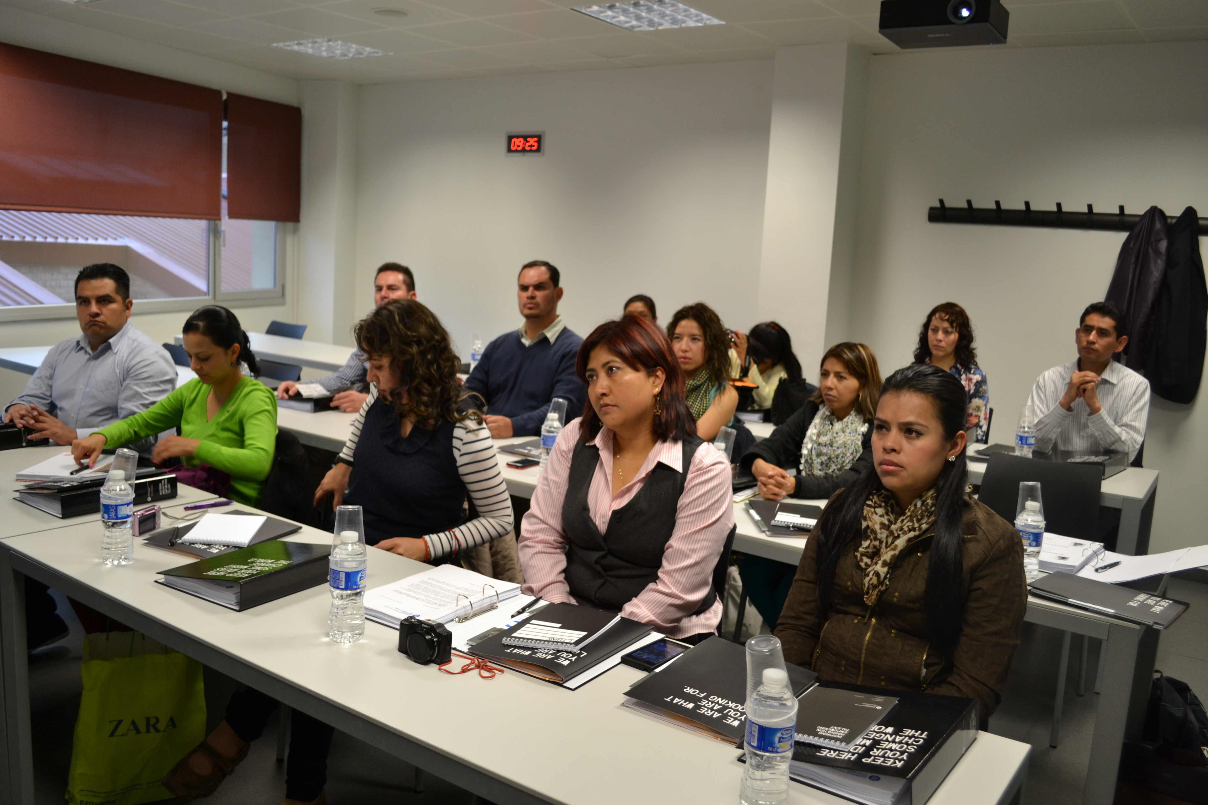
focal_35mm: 30
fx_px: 1007
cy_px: 402
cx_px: 604
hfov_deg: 61.9
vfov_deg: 43.6
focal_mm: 20
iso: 400
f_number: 3.8
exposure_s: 1/50
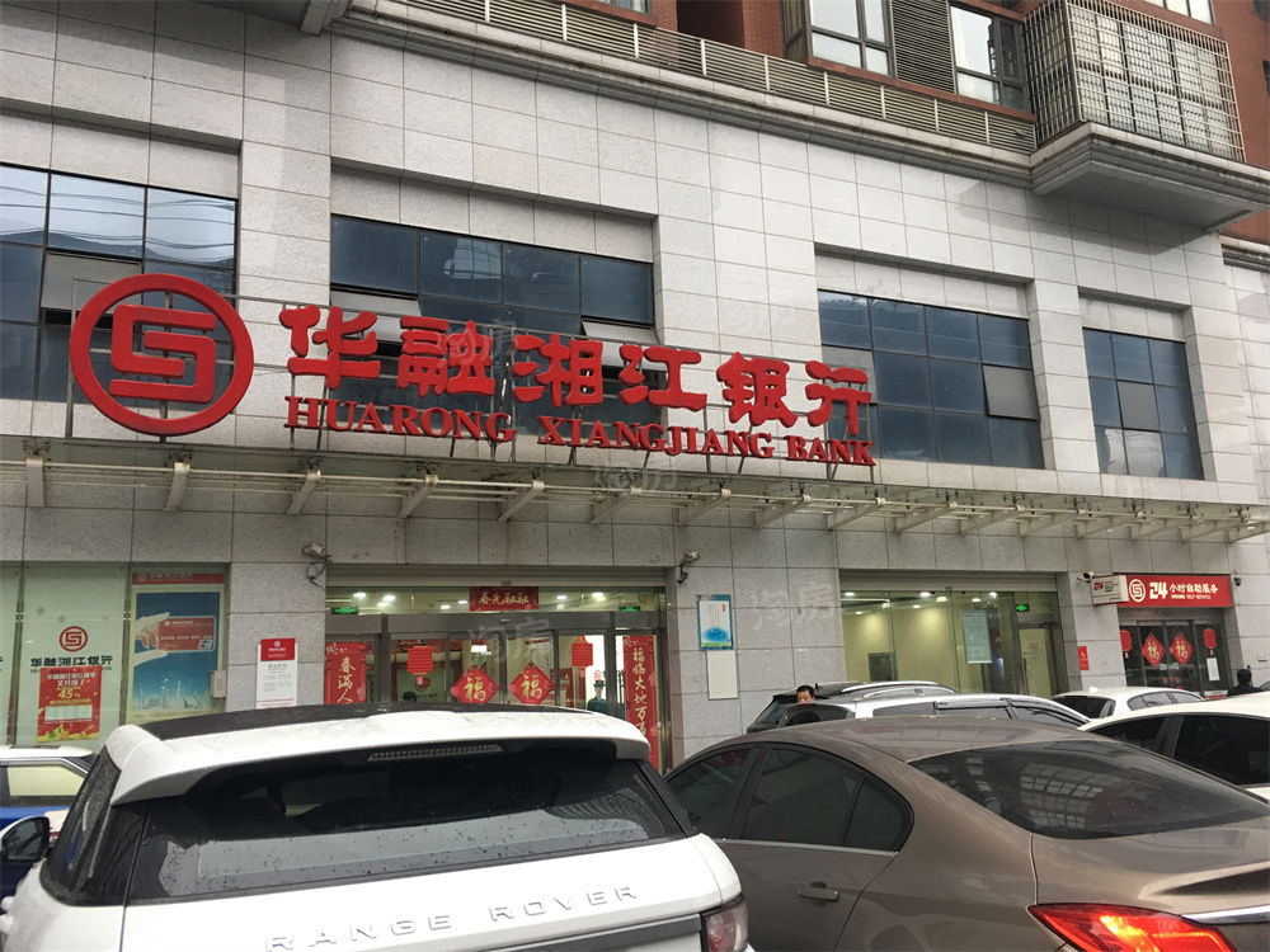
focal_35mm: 29
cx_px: 635
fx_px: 1064
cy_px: 476
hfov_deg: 61.7
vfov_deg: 48.2
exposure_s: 1/33
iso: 50
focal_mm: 4.15
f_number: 2.2
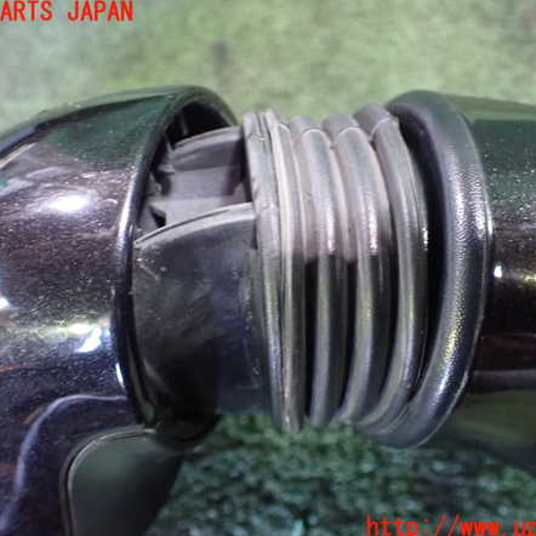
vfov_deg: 46.0
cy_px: 270
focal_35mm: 36
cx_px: 276
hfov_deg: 46.0
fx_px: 631
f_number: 2.3
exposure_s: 1/30
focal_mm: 5.4
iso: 1250
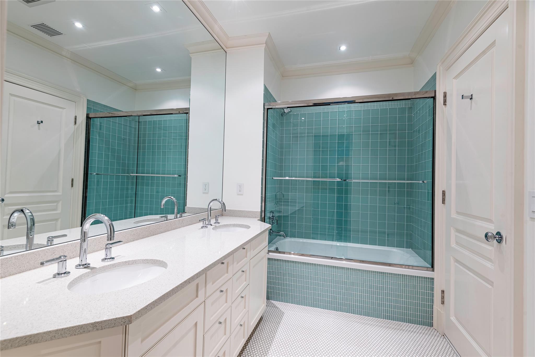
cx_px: 268
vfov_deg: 73.8
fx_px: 238
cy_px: 178
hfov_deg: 96.7
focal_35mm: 16
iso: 200
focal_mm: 16
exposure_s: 1/8
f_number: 9
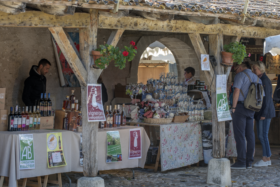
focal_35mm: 125
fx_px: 973
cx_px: 140
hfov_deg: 16.4
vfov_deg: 11.0
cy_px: 94
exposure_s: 1/50
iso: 160
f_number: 6.3
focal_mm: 125
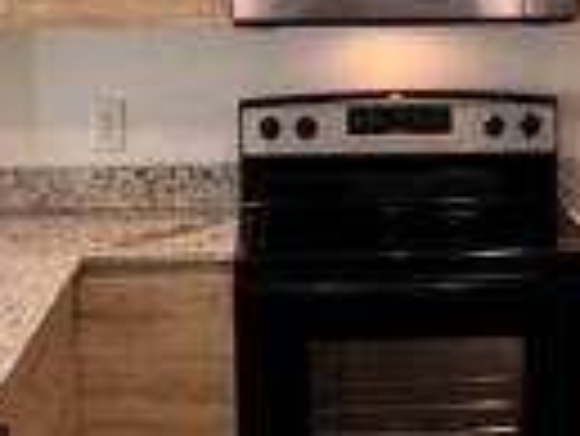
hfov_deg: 17.6
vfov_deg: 13.4
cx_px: 450
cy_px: 229
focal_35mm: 111
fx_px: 1862
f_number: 2.2
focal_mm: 2.22
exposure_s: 1/120
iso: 160
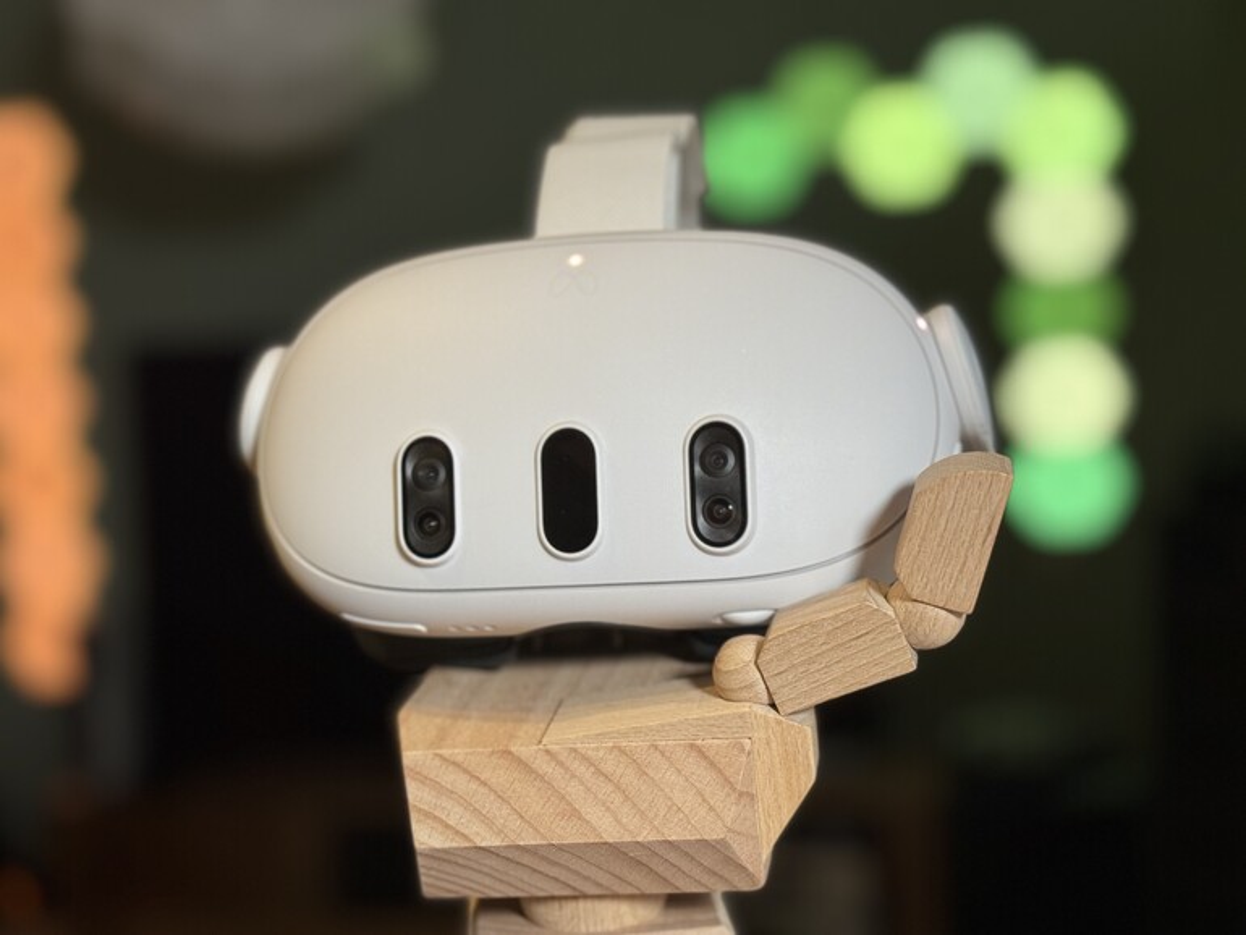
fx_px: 1728
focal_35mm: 48
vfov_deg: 30.3
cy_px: 468
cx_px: 623
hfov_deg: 39.6
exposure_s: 1/59
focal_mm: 6.86
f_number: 1.78
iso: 250
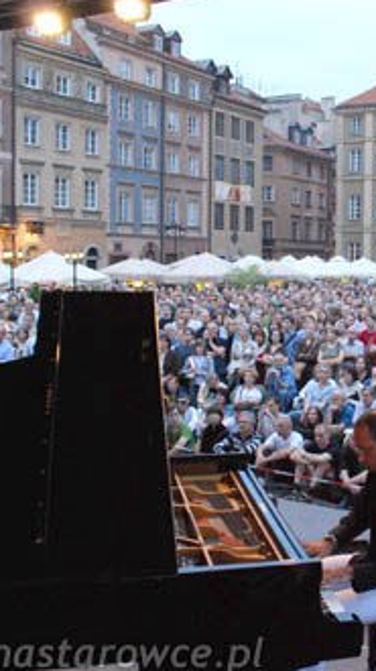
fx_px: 764
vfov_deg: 47.4
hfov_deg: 27.0
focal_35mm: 43
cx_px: 309
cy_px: 333
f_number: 5
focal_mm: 18
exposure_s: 1/100
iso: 800
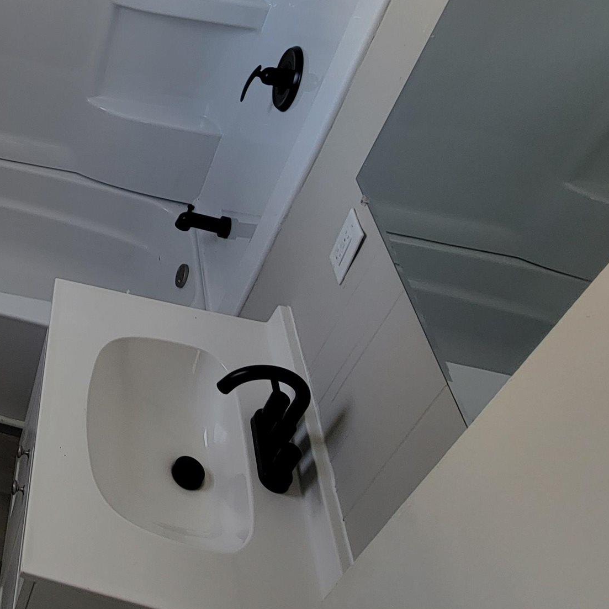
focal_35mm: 32
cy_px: 121
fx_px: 637
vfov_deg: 48.2
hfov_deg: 40.6
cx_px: -68
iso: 64
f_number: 2.2
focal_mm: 2.2
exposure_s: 1/60
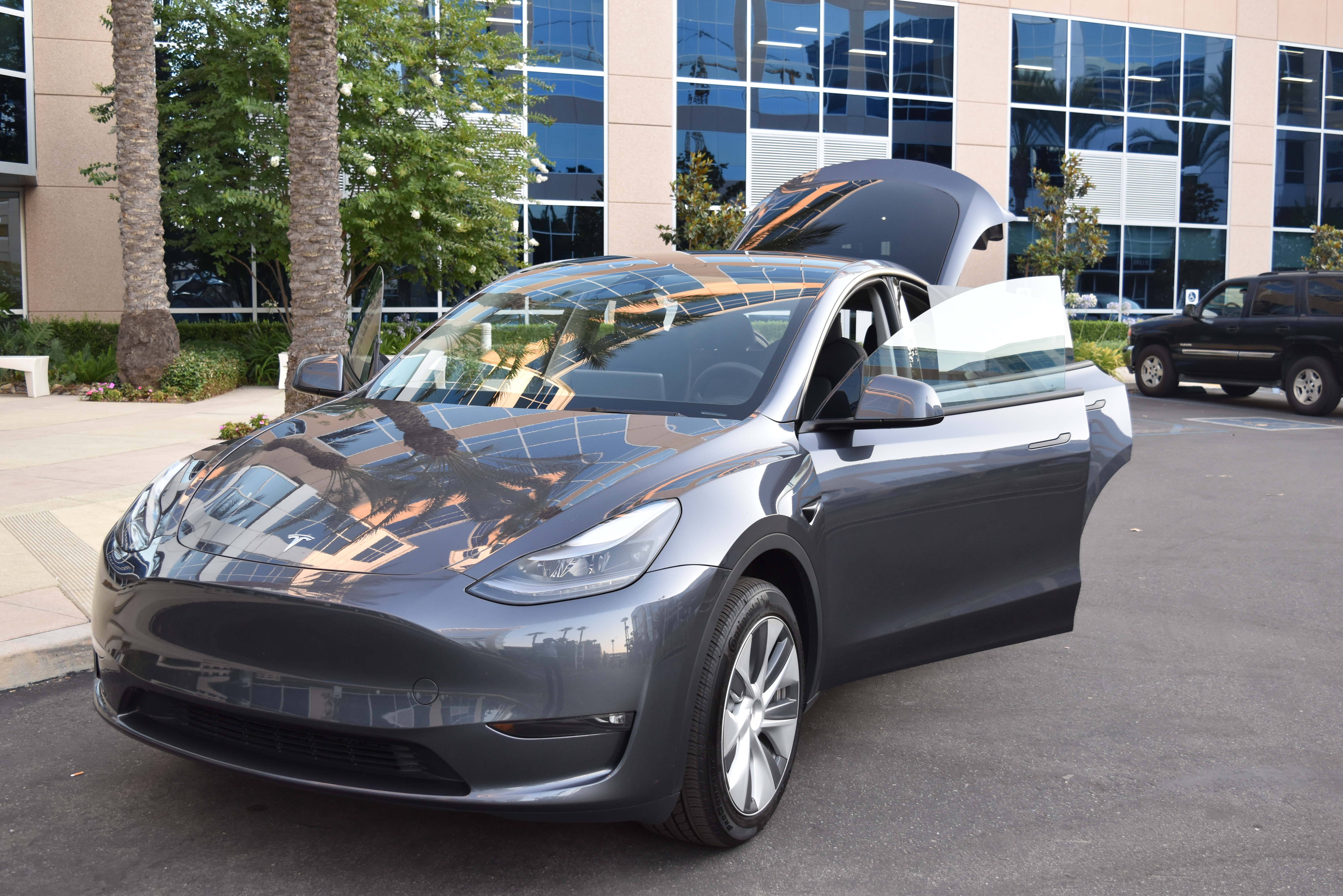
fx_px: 1399
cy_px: 448
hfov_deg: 51.3
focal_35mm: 38
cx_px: 672
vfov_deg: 35.5
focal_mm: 25
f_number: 5
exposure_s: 1/100
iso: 400
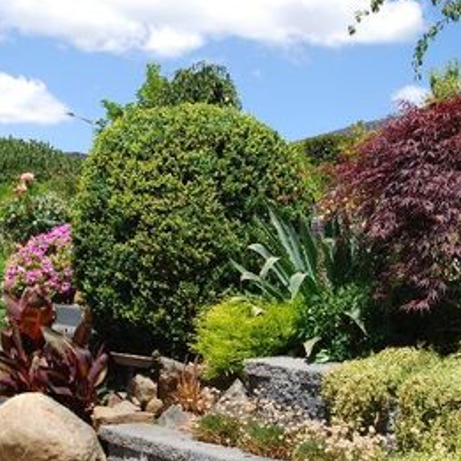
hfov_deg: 31.1
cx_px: 208
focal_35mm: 55
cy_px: 238
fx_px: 829
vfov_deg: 31.1
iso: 100
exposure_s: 1/160
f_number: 6.3
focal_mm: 24
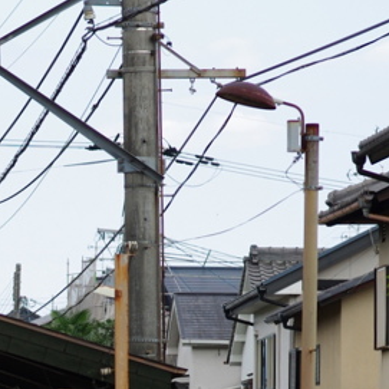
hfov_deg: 5.2
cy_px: 558
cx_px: -96
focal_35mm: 337
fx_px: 4285
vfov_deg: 5.2
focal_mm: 70
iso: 100
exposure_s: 1/400
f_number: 4
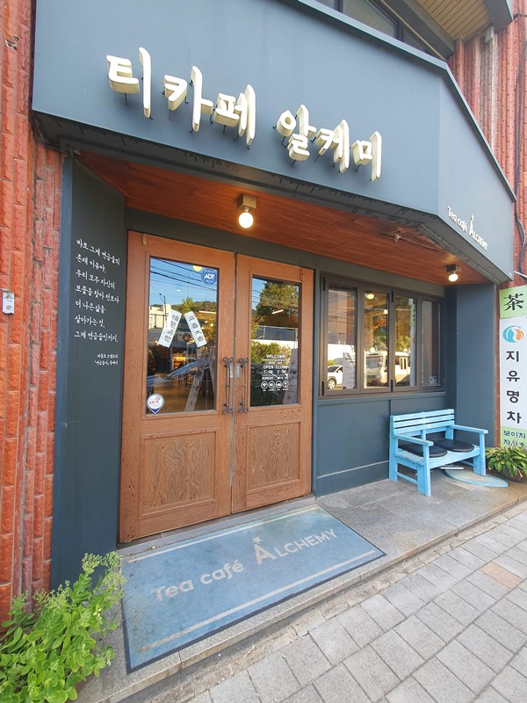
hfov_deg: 89.9
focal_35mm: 13
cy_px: 352
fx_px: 264
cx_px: 264
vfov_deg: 106.2
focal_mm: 1.8
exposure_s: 1/60
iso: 50
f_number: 2.2
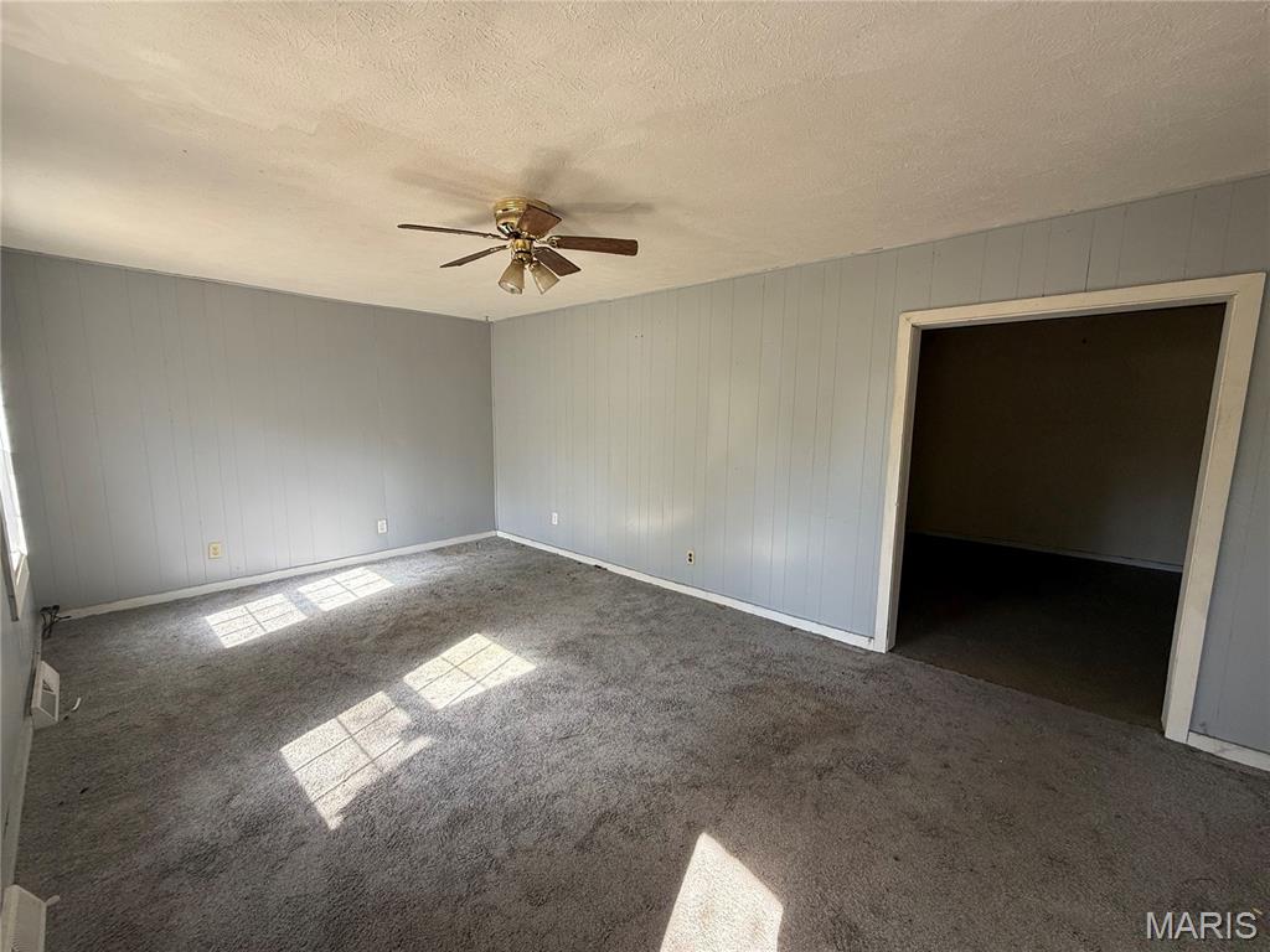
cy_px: 476
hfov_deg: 102.1
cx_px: 635
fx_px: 514
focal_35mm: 14
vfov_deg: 85.7
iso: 80
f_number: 2.2
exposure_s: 1/99
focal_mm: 2.22
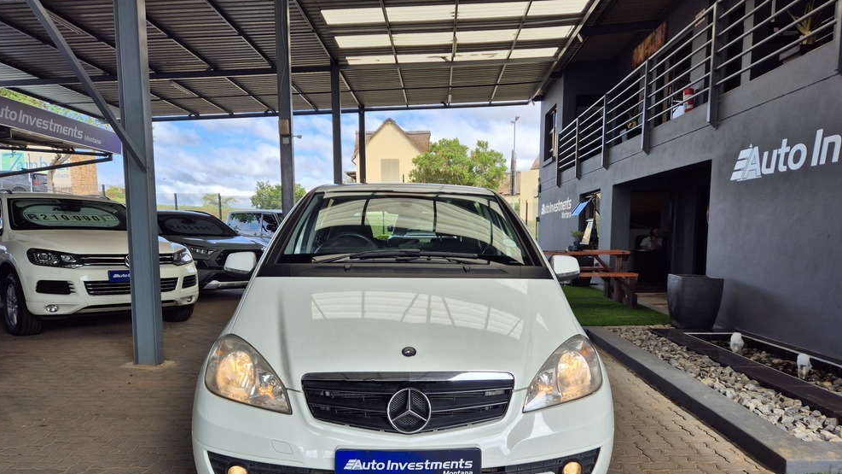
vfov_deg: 44.0
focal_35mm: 26
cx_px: 426
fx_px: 580
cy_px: 295
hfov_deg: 71.9
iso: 25
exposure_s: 1/882
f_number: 1.8
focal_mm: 5.4
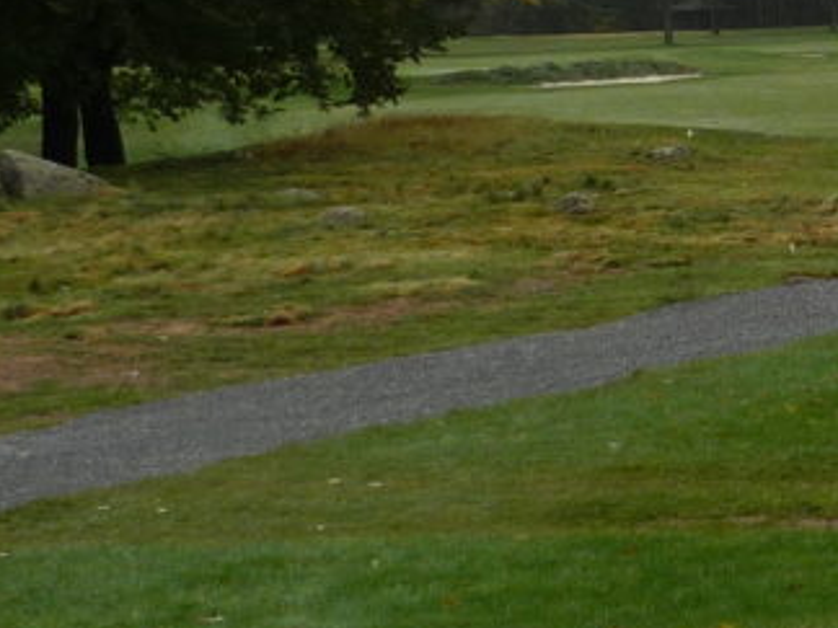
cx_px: 926
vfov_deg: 8.4
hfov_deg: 11.2
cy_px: -119
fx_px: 4212
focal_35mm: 174
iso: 100
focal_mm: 7.2
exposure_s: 1/400
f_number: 3
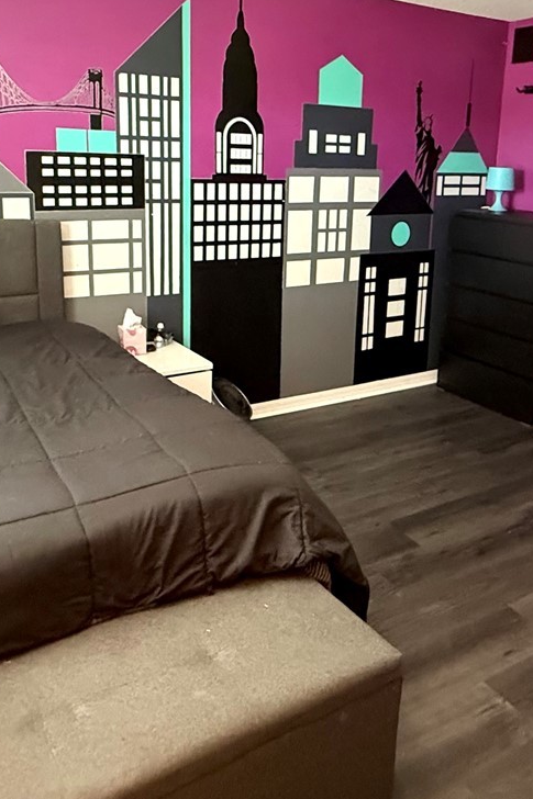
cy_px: 306
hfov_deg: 41.0
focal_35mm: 32
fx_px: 711
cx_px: 300
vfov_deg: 58.1
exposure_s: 1/60
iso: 1000
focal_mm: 2.22
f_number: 2.2
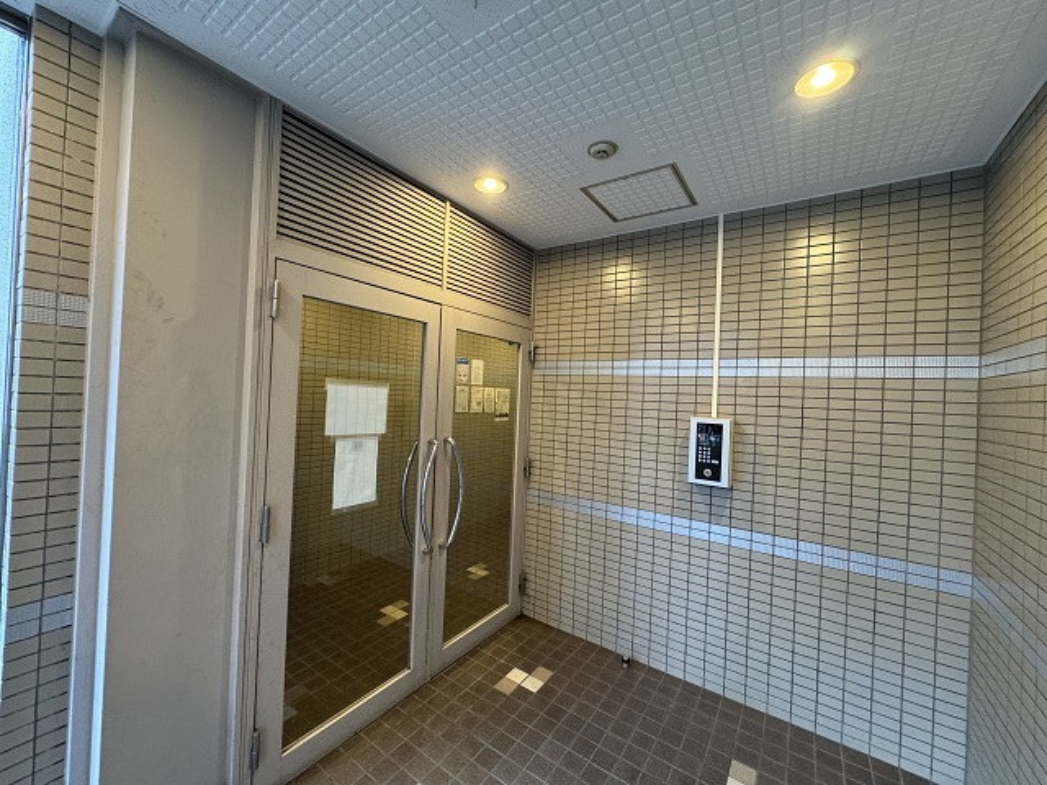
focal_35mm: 14
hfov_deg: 102.1
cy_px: 392
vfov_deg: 85.7
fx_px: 423
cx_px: 524
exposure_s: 1/50
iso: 200
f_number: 2.2
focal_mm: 2.22
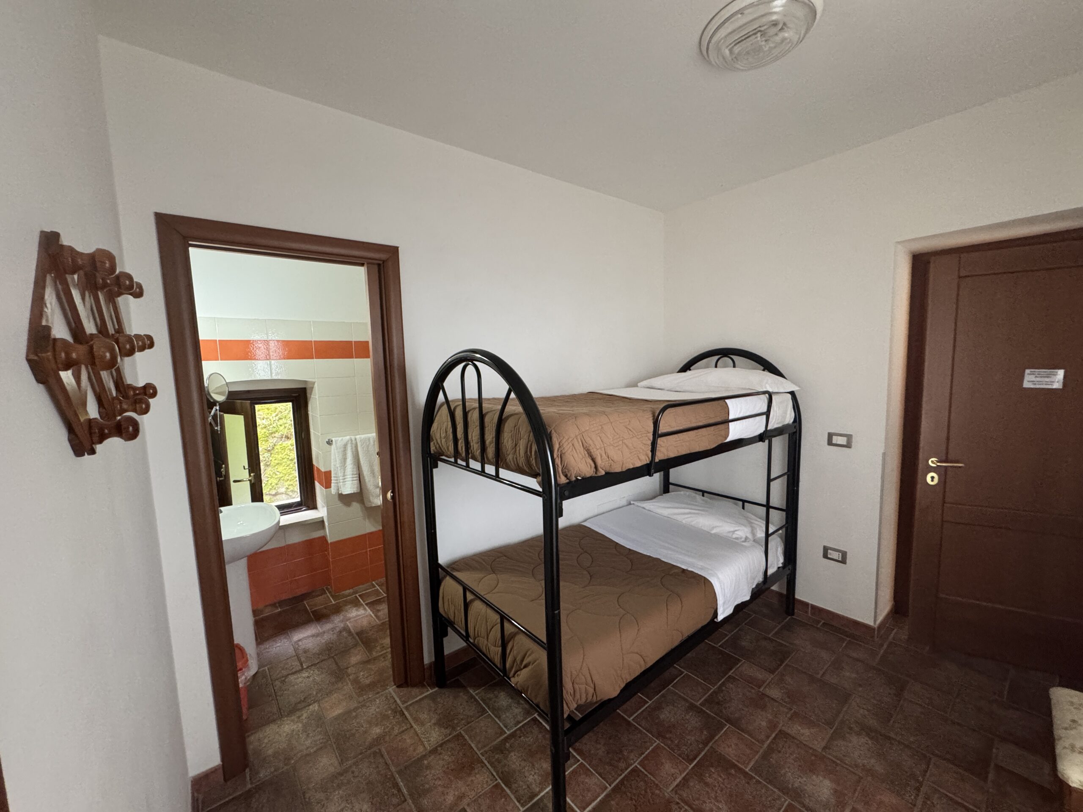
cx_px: 542
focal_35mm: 14
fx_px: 438
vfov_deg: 85.7
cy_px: 406
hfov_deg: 102.1
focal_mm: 2.22
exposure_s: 1/60
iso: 640
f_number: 2.2
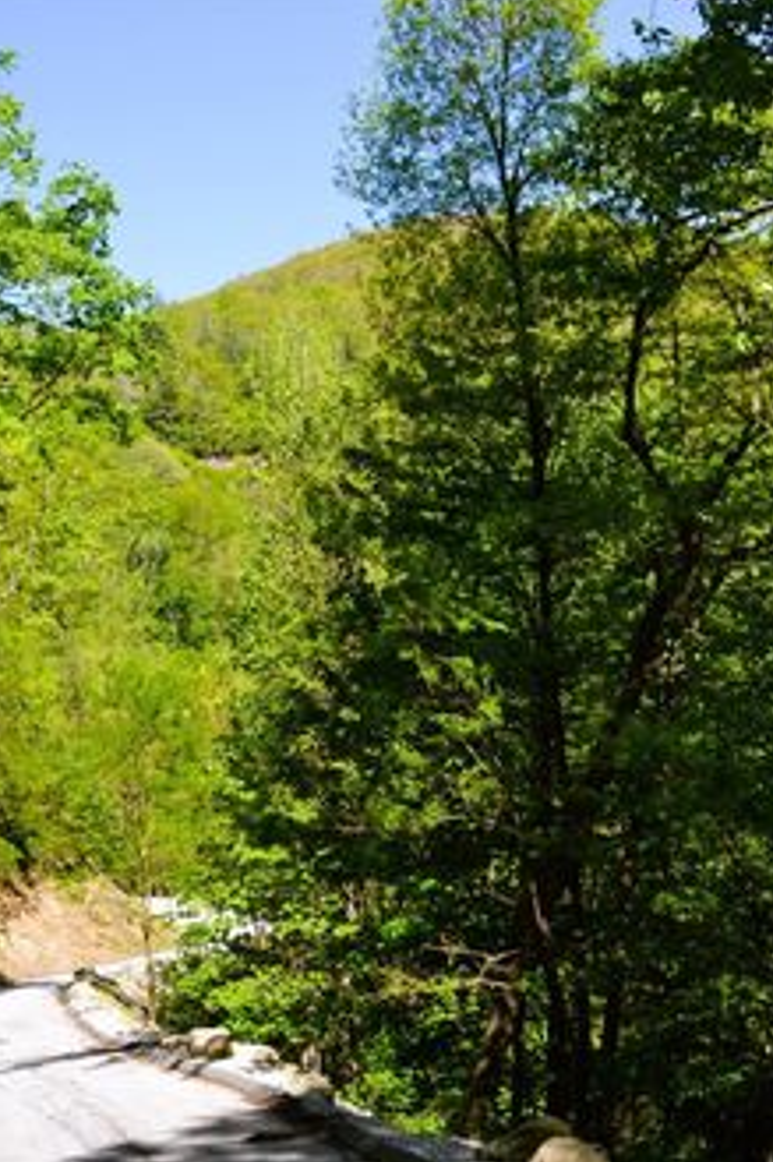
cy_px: 577
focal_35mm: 41
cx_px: 247
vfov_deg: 47.4
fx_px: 1322
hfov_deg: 32.3
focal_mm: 18
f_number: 5
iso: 100
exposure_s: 1/200
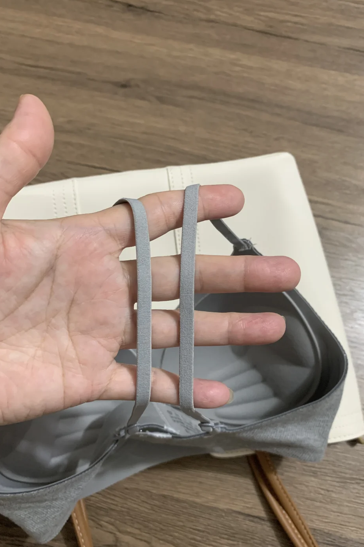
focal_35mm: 28
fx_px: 425
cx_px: 208
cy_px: 273
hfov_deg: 46.3
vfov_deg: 65.5
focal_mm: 4.25
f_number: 1.8
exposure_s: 1/50
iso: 250
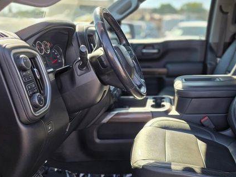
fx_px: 238
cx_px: 165
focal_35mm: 35
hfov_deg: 51.3
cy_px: 108
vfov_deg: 40.4
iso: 20
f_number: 1.7
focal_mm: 6.3
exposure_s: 1/120
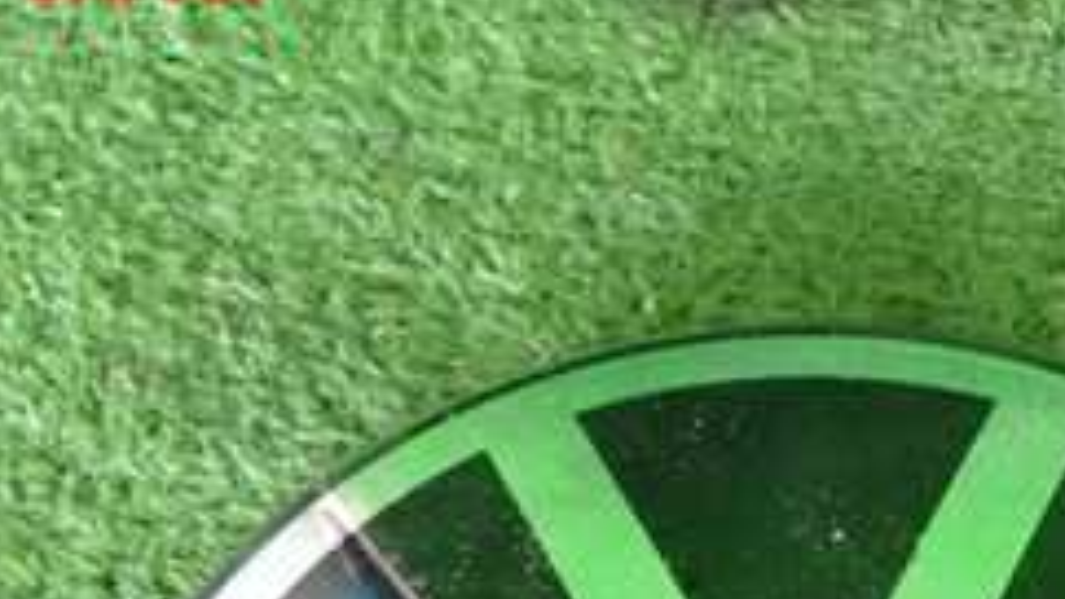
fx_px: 3360
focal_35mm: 119
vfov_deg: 9.9
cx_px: 783
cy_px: 907
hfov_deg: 17.9
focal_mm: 7.84
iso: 200
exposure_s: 1/40
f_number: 2.9
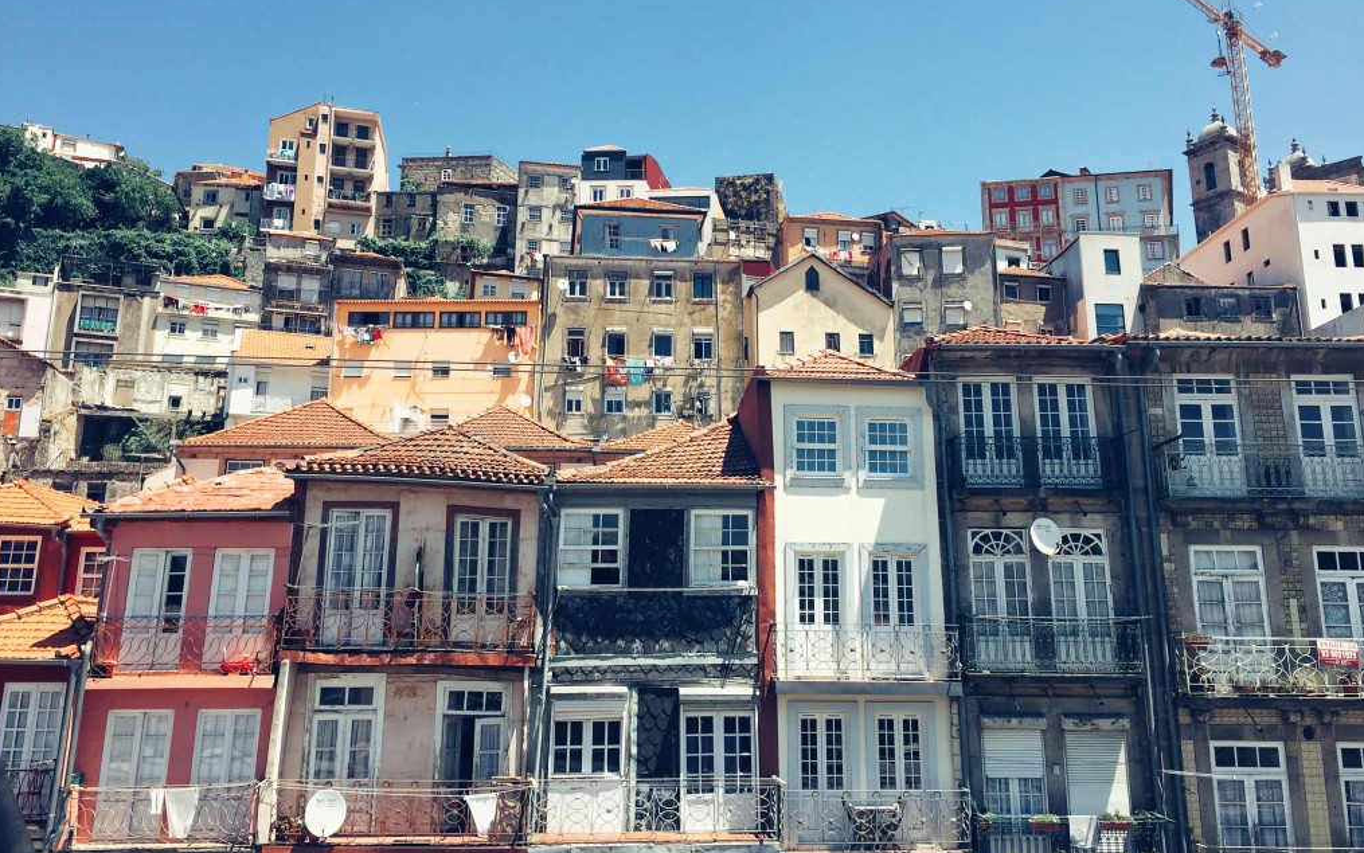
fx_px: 1153
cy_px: 349
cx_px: 680
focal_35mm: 31
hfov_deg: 61.2
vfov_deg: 40.5
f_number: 2.2
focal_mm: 4.15
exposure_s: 1/1130
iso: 32
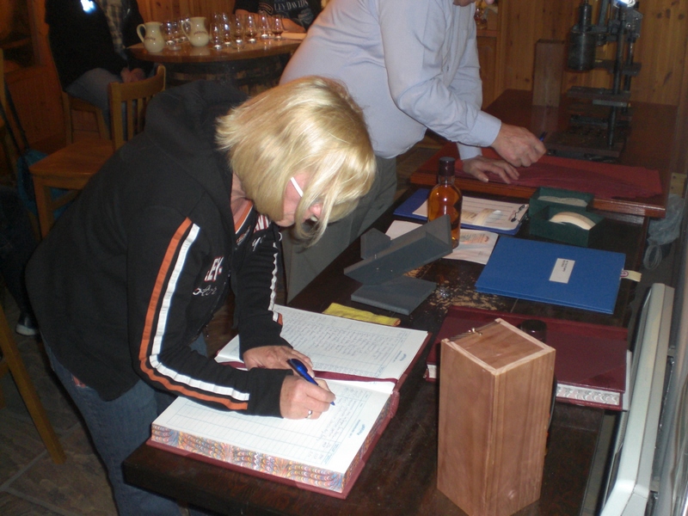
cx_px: 344
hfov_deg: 49.0
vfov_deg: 37.7
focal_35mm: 38
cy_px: 258
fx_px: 755
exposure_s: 1/60
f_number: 3.1
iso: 200
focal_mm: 6.3
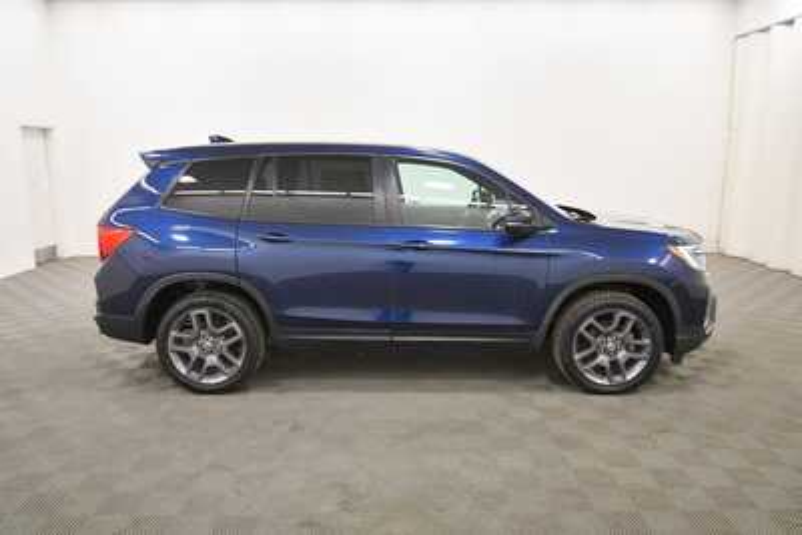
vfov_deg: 48.0
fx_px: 602
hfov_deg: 67.4
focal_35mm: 27
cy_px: 268
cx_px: 401
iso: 1100
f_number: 5.6
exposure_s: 1/125
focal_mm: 18
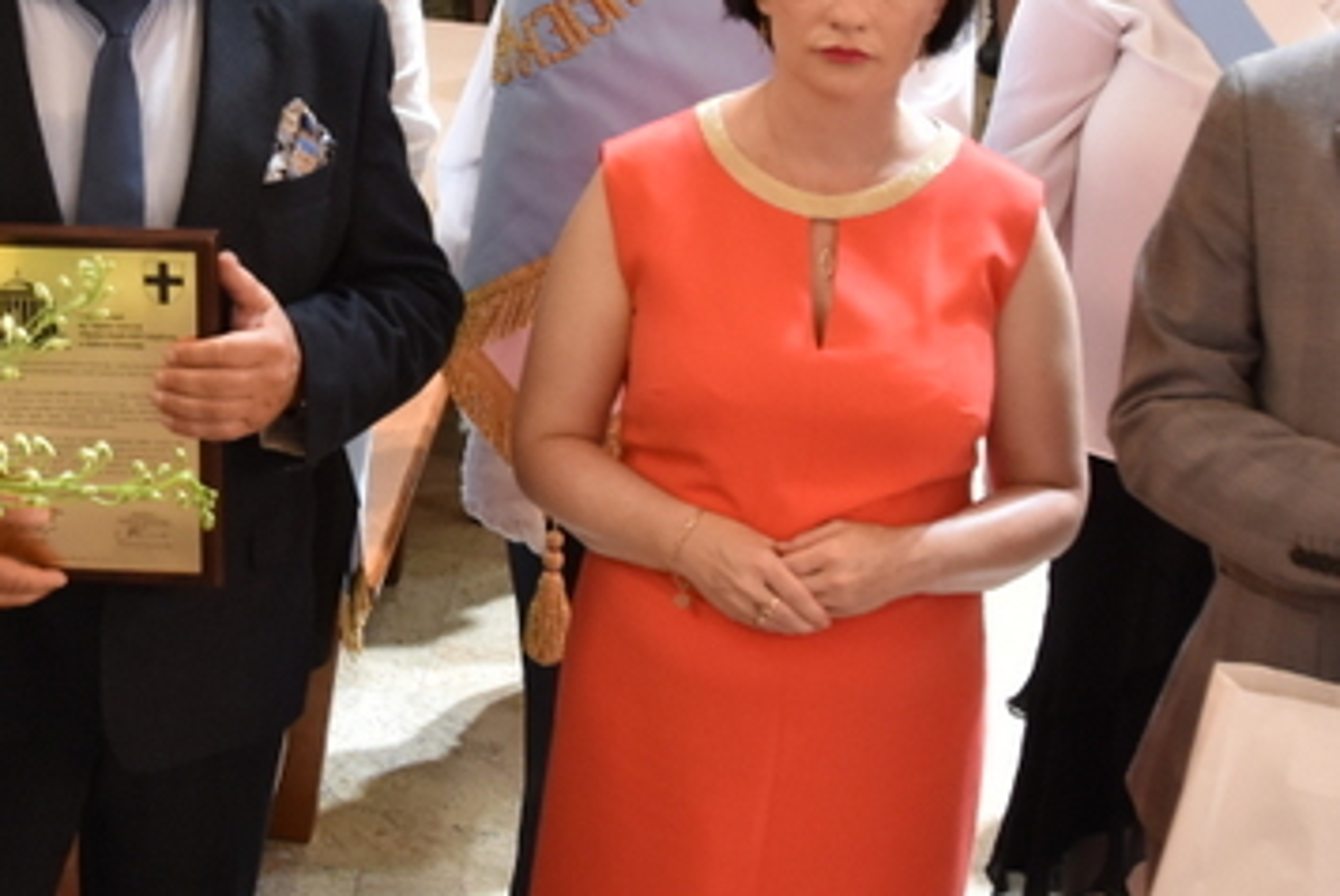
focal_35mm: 101
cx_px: 320
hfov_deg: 20.0
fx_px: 3762
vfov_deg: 13.6
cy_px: 437
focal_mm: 20
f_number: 3.5
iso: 720
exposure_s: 1/30
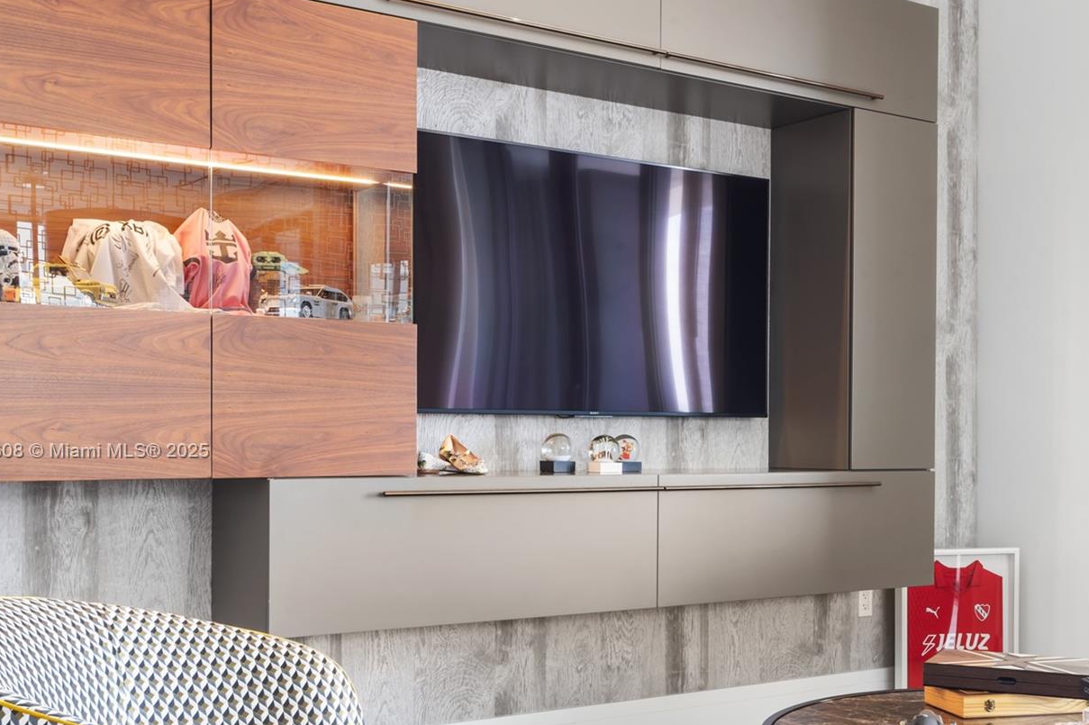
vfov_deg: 29.7
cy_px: 452
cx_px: 641
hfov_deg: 43.4
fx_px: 1361
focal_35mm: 45
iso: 250
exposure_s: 1.6
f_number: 14
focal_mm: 34
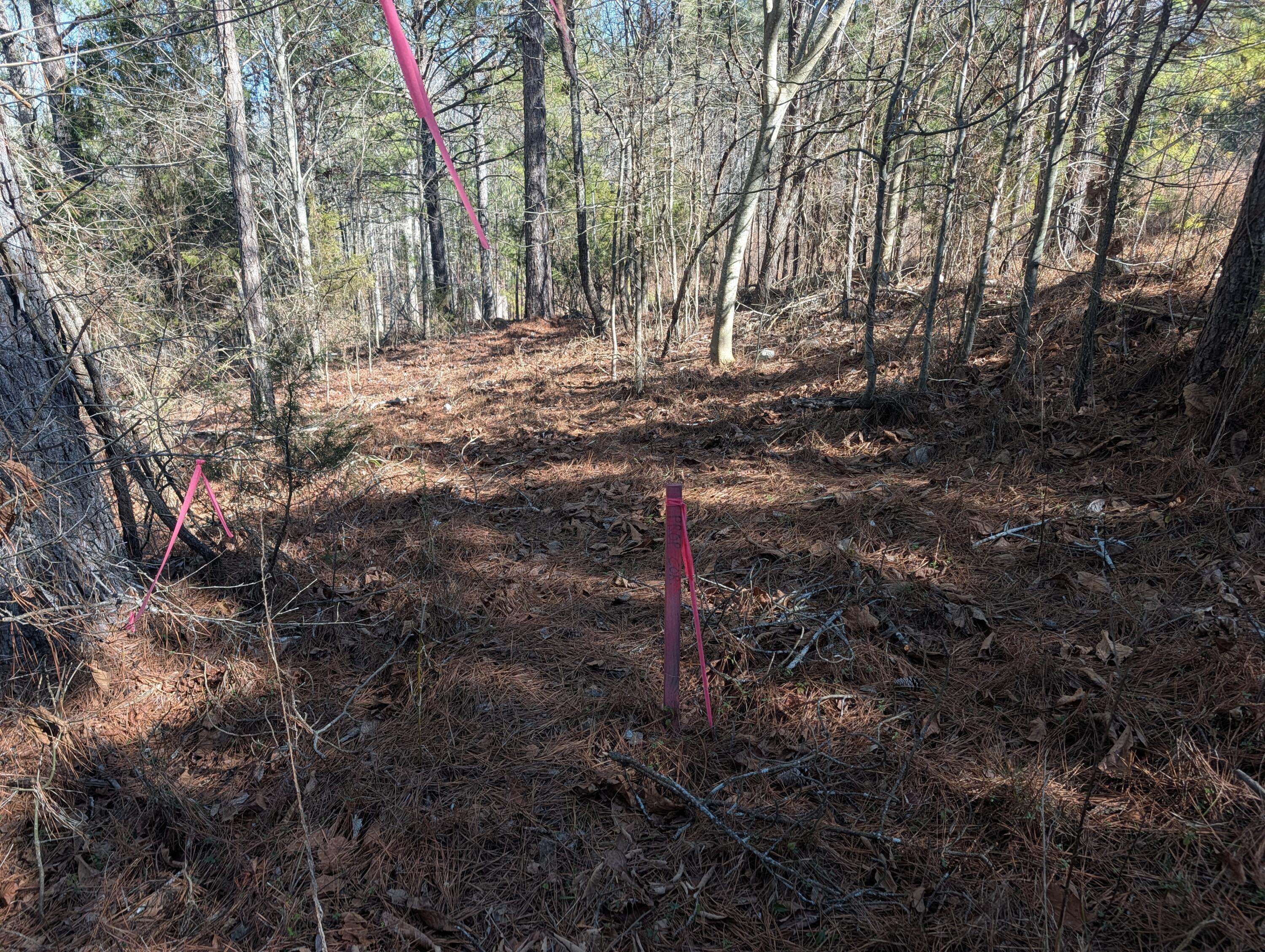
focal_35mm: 24
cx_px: 632
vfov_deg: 56.9
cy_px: 476
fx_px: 878
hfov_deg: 71.5
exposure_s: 1/278
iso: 26
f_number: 1.68
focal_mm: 6.9
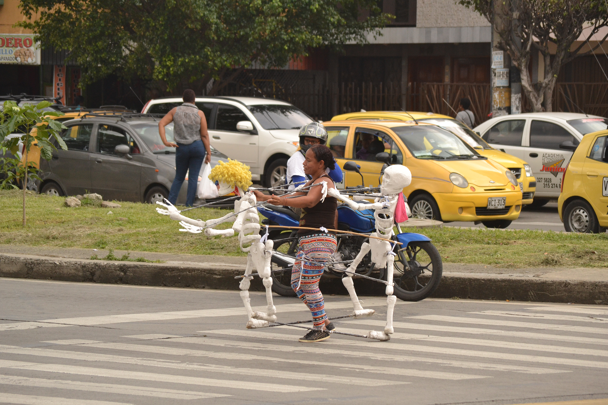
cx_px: 304
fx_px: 2938
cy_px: 202
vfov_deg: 7.9
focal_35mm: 174
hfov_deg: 11.8
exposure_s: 1/1000
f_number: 8
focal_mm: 116
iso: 800
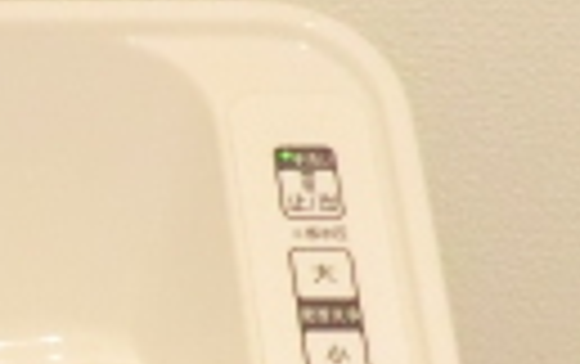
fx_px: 1994
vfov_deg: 10.0
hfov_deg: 15.4
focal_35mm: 126
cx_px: -261
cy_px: 580
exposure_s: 1/50
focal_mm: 4.3
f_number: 3.2
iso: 800
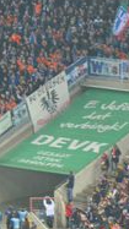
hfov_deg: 2.4
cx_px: -65
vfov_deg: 4.3
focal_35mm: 501
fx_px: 3048
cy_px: 2
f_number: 5.6
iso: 3200
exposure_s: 1/125
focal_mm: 105
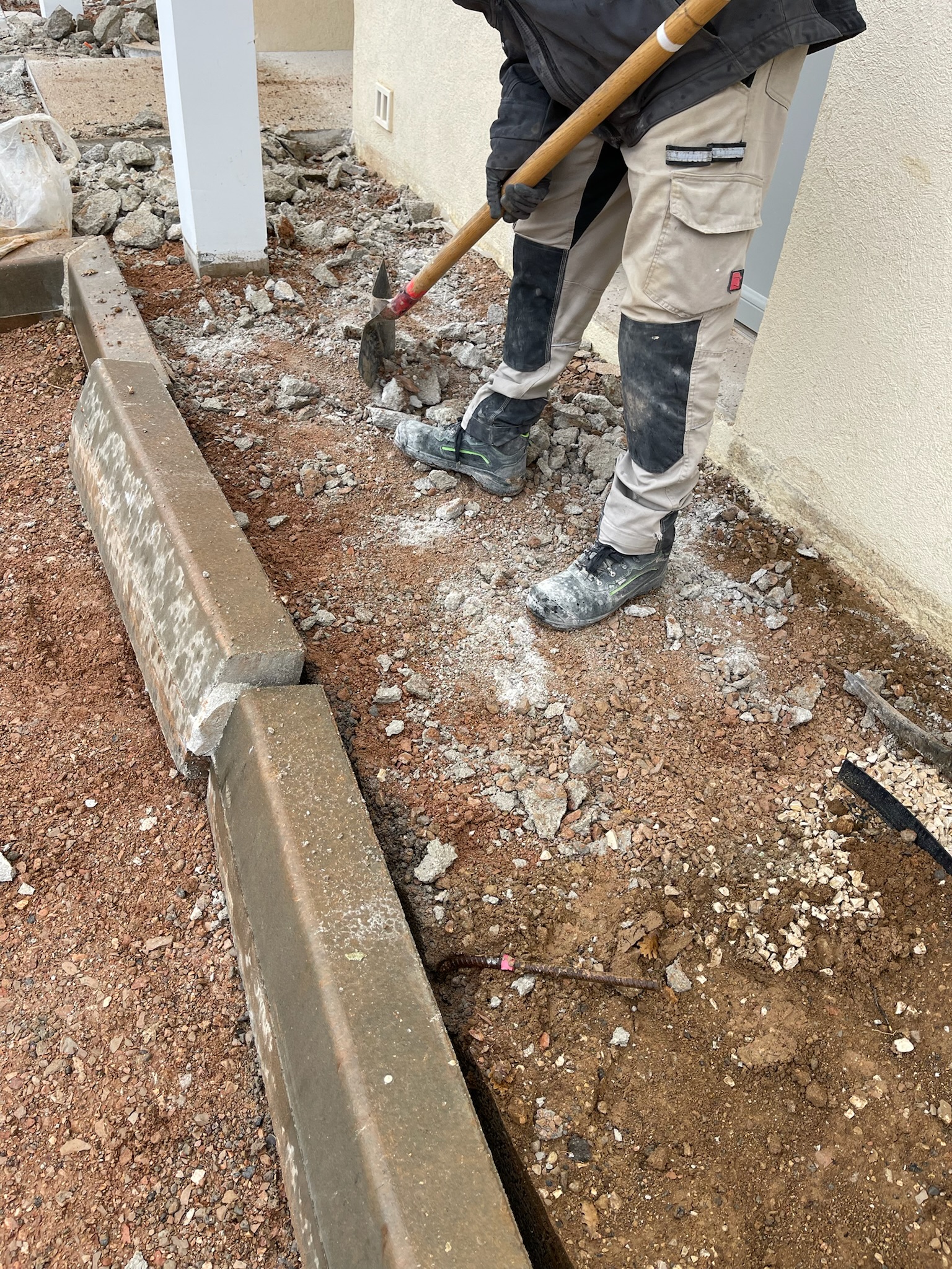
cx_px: 476
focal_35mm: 25
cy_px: 634
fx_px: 917
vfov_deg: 69.4
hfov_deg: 54.9
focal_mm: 5.1
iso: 32
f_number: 1.6
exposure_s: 1/382
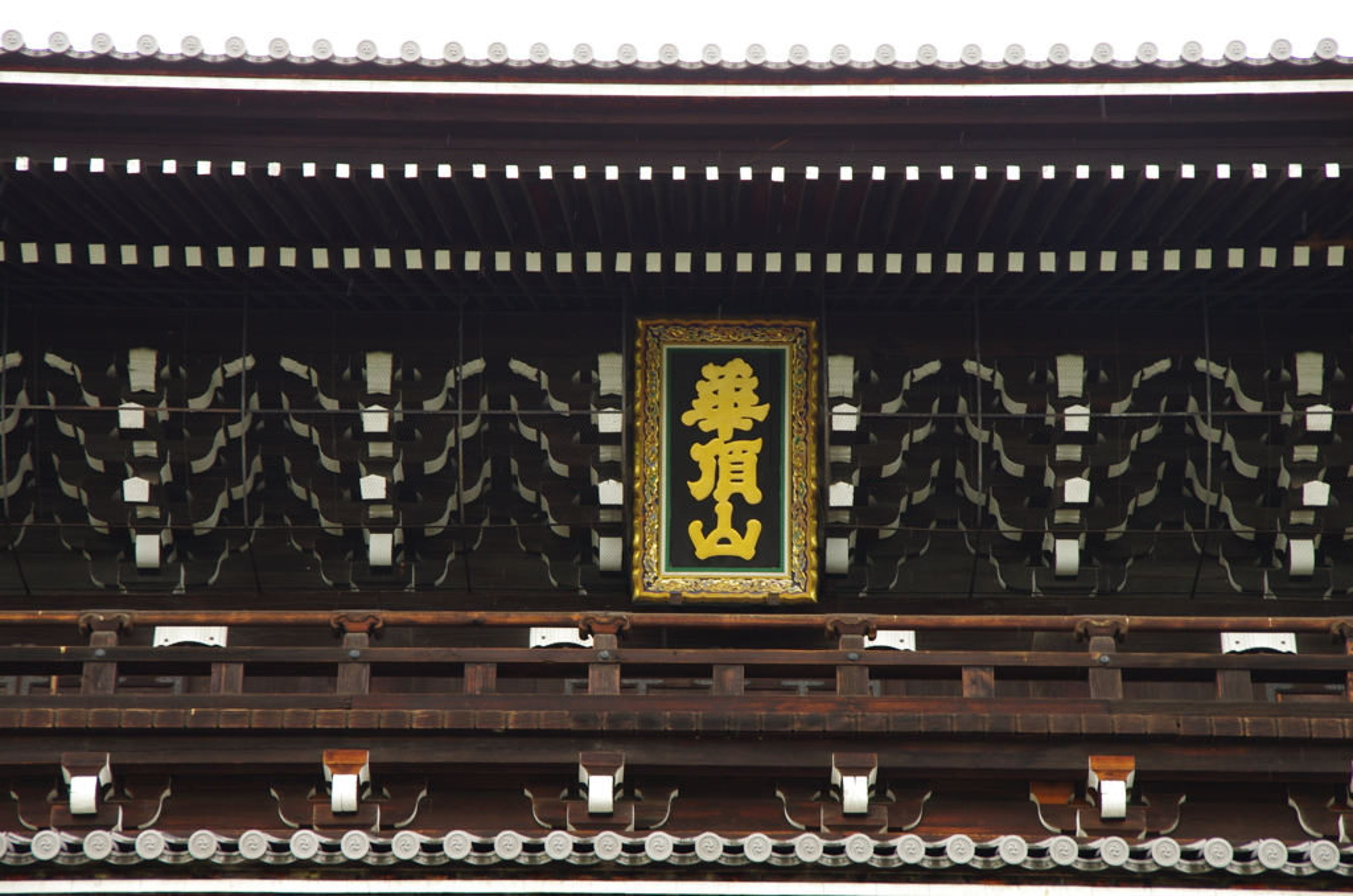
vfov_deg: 13.4
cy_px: 448
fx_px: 3825
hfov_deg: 20.1
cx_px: 676
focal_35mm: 102
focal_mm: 68
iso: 400
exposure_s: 1/100
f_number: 8
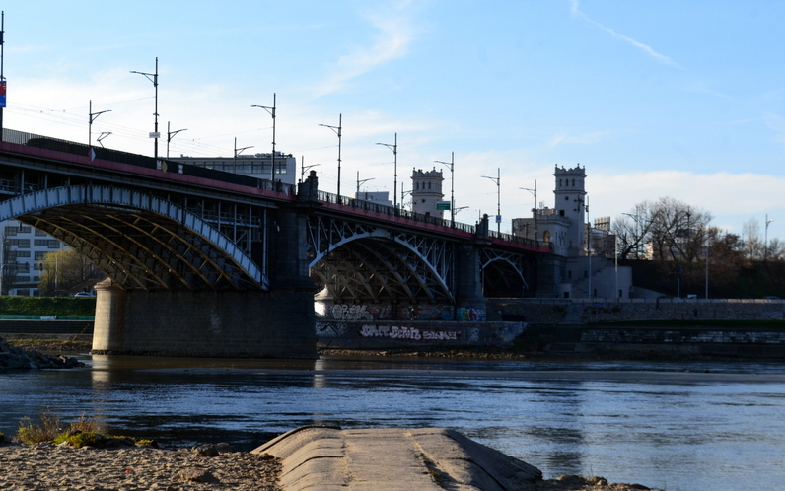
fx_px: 1809
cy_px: 244
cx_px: 392
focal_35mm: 85
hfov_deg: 24.5
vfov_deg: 15.5
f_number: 11
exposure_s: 1/400
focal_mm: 55
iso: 400
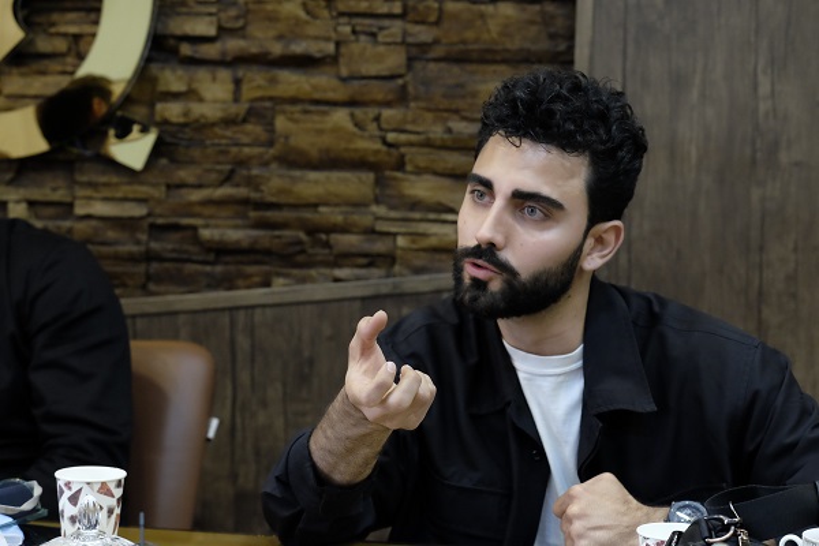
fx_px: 2002
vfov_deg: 15.5
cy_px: 273
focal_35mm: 88
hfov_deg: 23.1
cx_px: 410
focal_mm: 58.7
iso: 4000
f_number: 4.5
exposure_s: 1/125
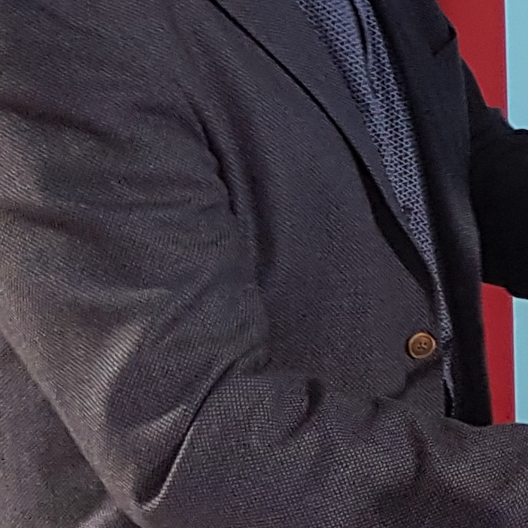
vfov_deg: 13.2
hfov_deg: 11.7
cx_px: 1094
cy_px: 287
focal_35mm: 132
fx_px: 2278
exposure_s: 1/50
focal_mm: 4.2
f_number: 1.7
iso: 125
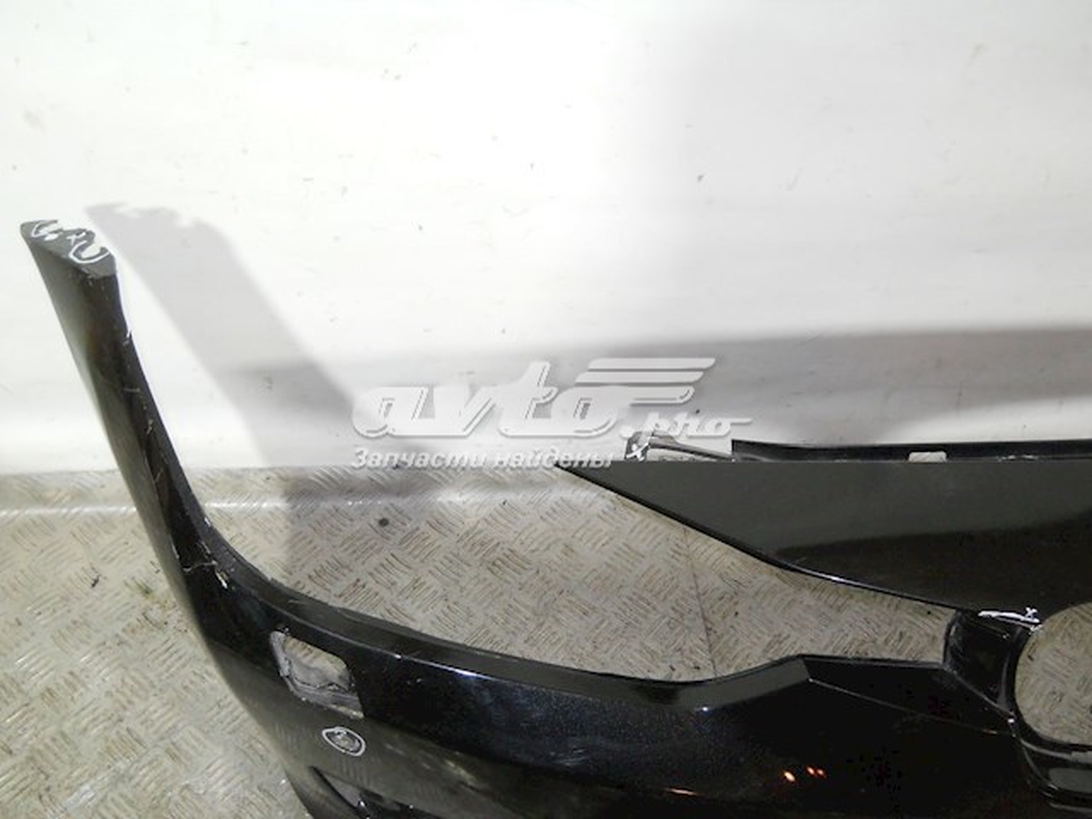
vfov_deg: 35.1
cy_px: 410
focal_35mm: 41
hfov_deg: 45.8
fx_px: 1293
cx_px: 546
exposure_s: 1/30
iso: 320
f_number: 3.1
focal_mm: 6.72
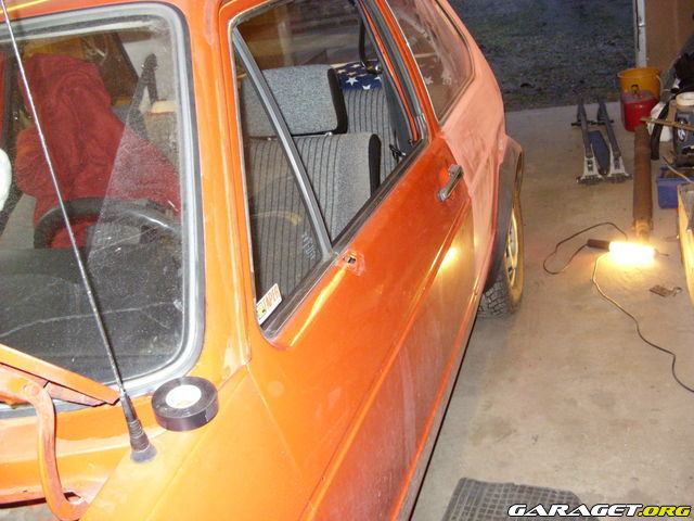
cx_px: 347
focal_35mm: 38
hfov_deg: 49.0
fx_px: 762
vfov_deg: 37.7
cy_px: 260
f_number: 2.8
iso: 400
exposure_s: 1/30
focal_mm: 6.3
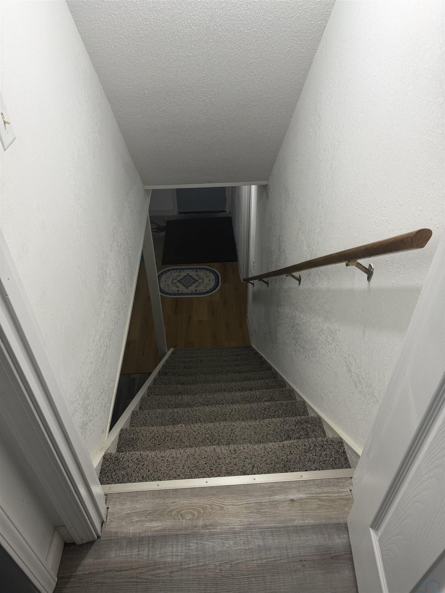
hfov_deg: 56.8
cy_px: 296
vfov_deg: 71.6
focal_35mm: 24
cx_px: 222
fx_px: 411
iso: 125
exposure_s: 1/60
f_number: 1.78
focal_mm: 6.76
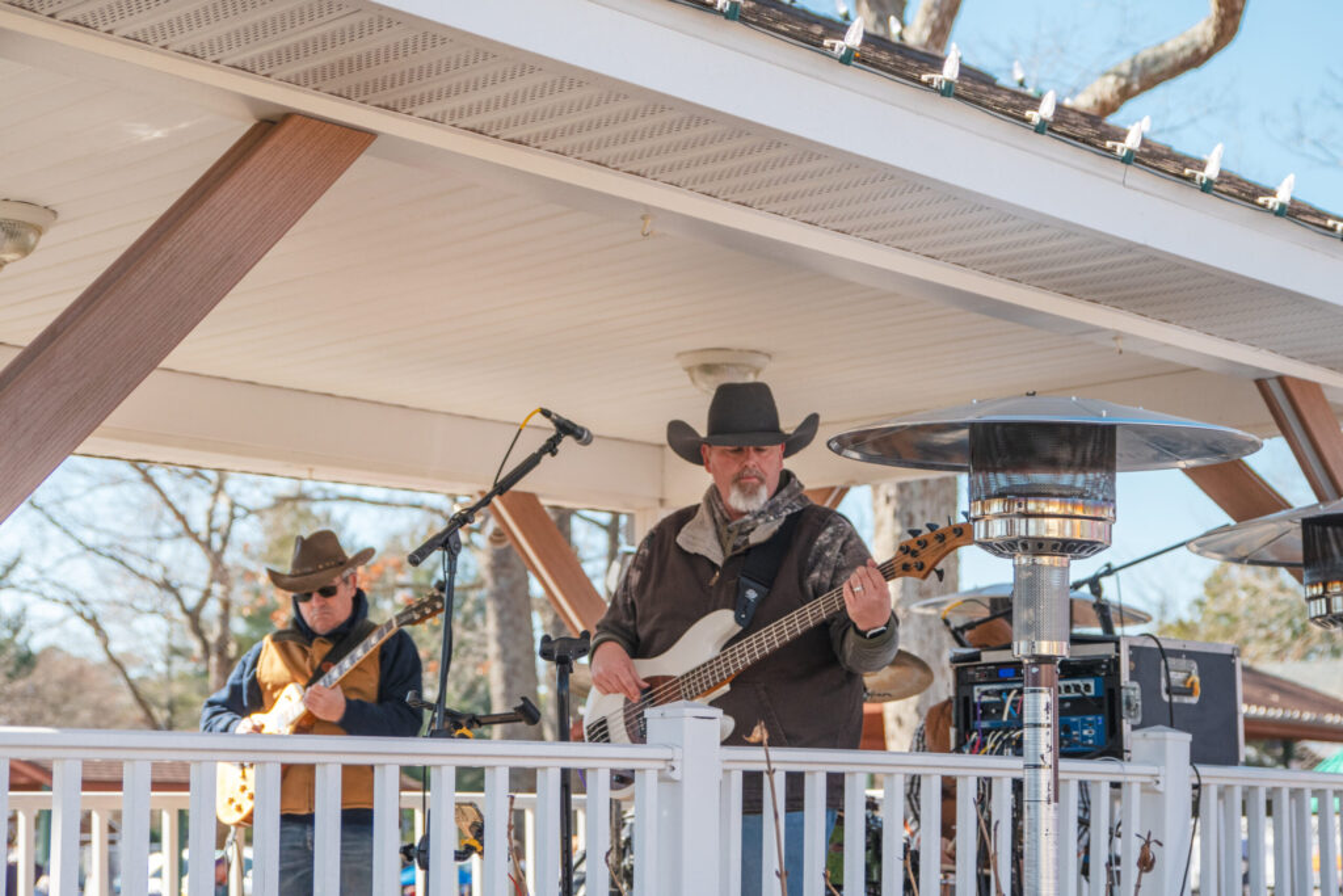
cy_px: 448
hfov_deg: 28.1
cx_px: 672
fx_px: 2686
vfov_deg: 18.9
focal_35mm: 72
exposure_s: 1/3200
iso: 320
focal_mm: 48
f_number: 2.8
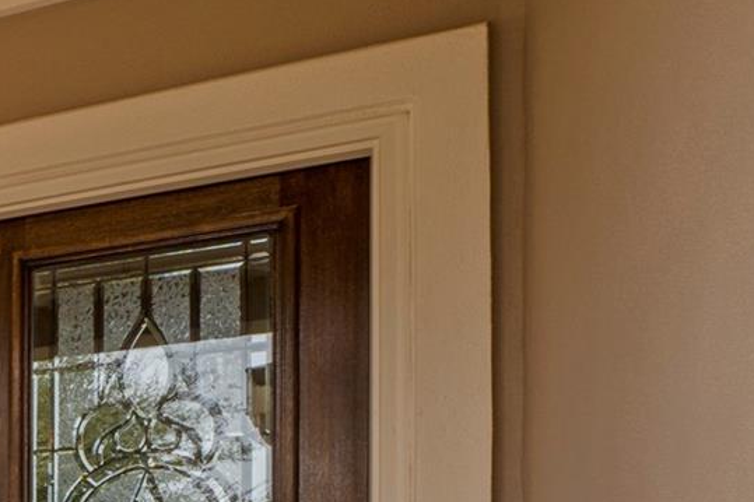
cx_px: -572
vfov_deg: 21.4
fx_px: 1193
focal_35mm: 57
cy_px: 657
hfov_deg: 22.4
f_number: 11
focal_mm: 10
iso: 250
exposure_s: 1/4
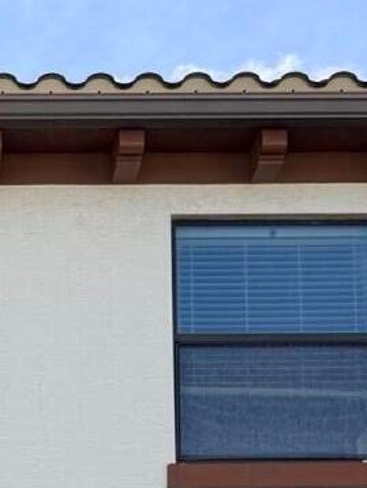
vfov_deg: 13.9
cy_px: 709
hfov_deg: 10.8
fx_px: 1892
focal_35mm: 134
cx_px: -131
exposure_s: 1/3425
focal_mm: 6.76
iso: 100
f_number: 1.78
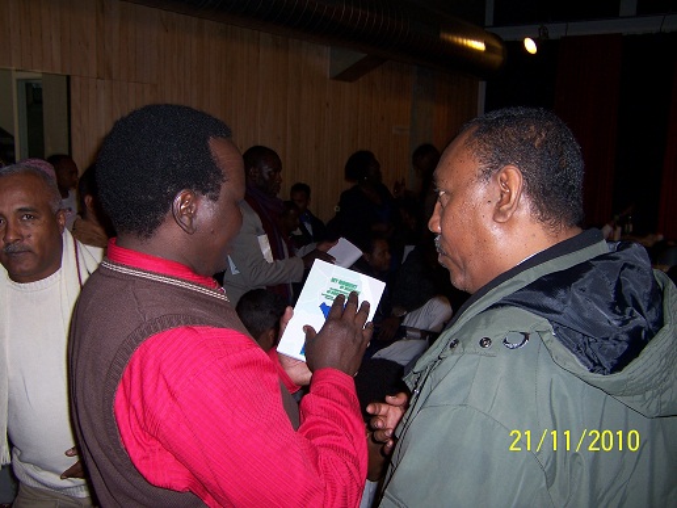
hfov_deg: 55.4
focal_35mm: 33
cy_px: 254
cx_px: 338
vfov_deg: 42.9
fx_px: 645
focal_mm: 5.5
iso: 80
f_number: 2.8
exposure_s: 1/60
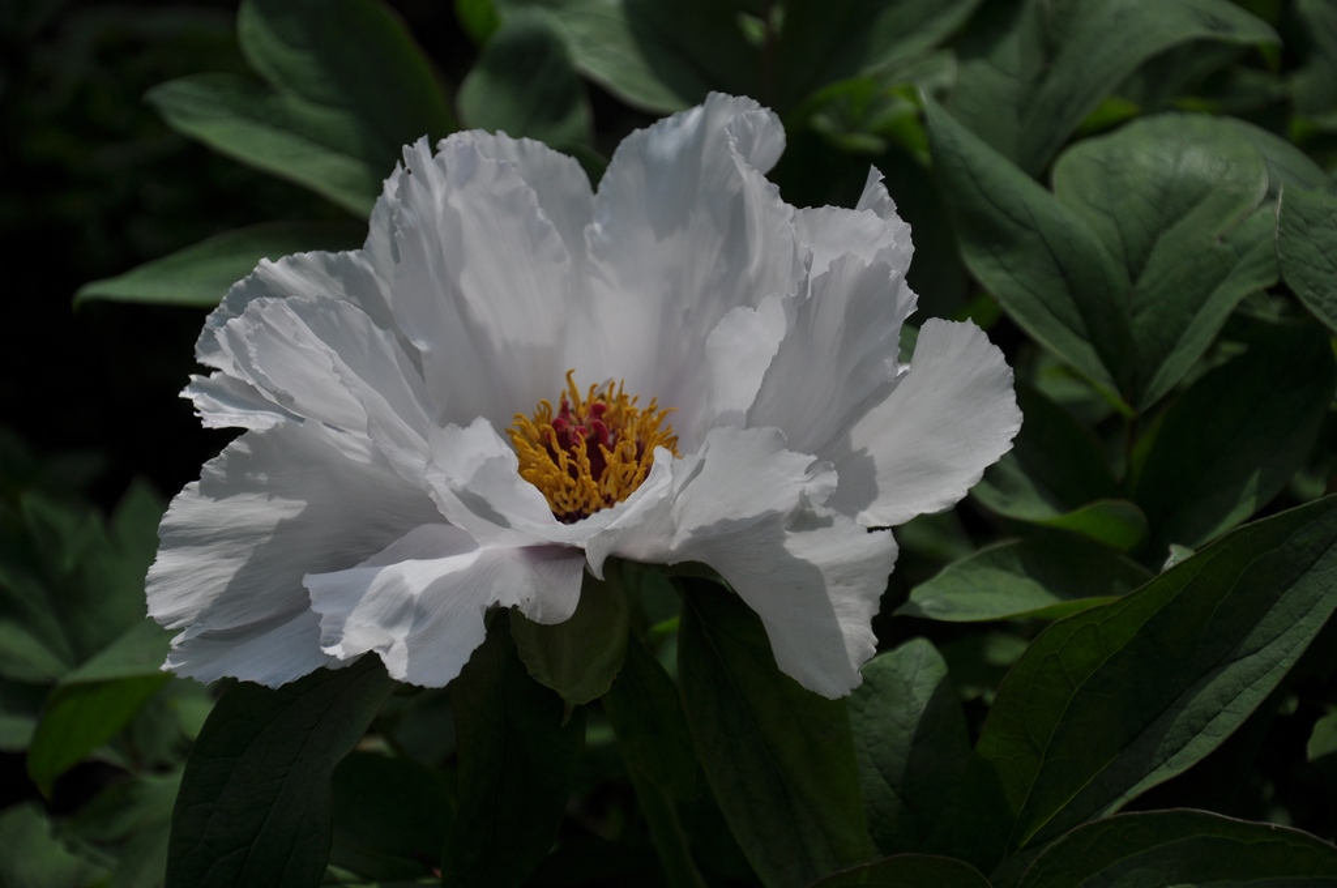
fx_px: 3895
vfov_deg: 13.0
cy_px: 444
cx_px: 668
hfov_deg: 19.5
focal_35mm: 105
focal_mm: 70
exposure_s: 1/4000
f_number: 5.3
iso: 200
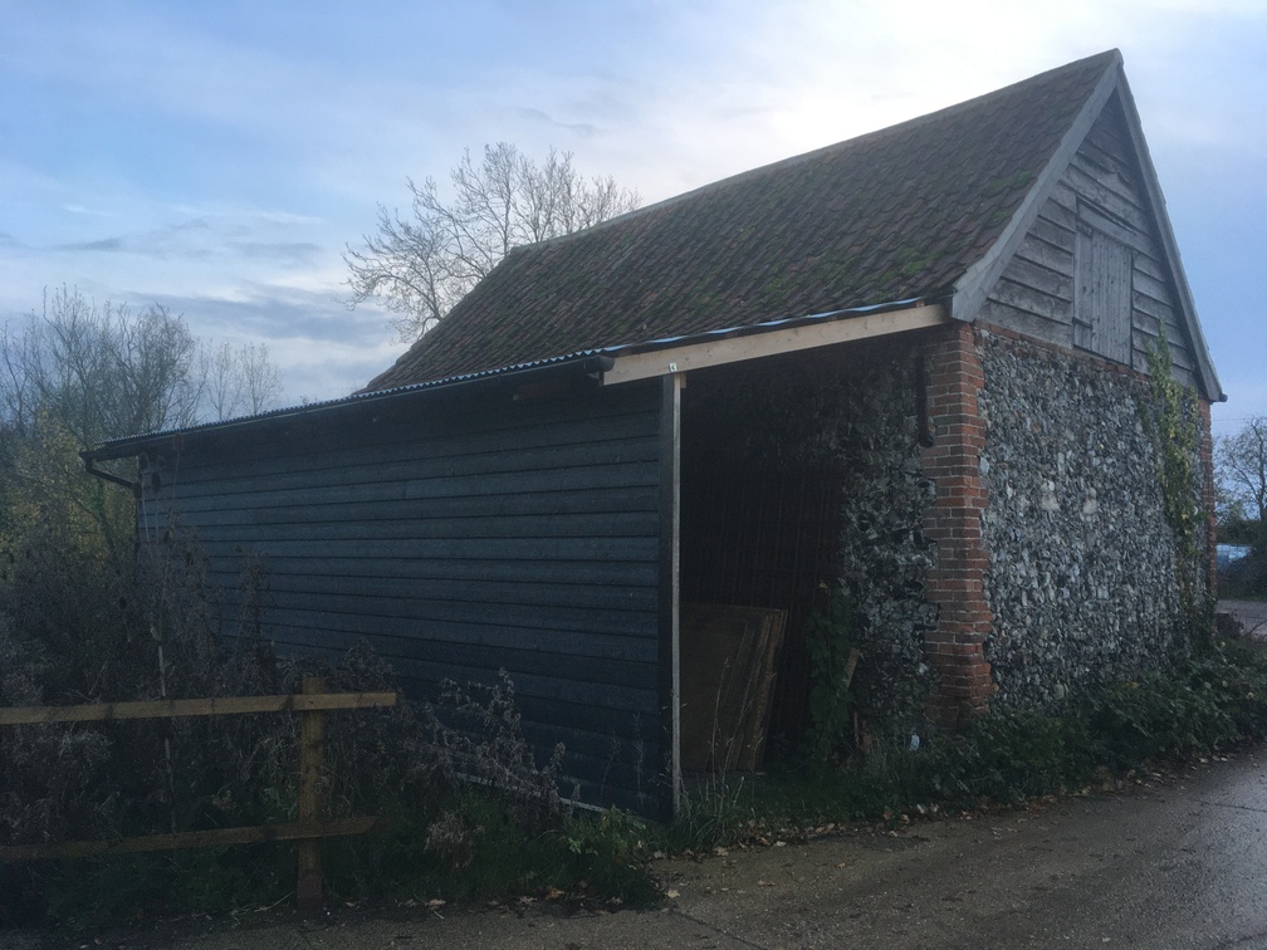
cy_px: 475
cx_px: 634
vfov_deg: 48.2
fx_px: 1061
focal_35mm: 29
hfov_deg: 61.7
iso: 40
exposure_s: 1/100
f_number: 2.2
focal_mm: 4.15
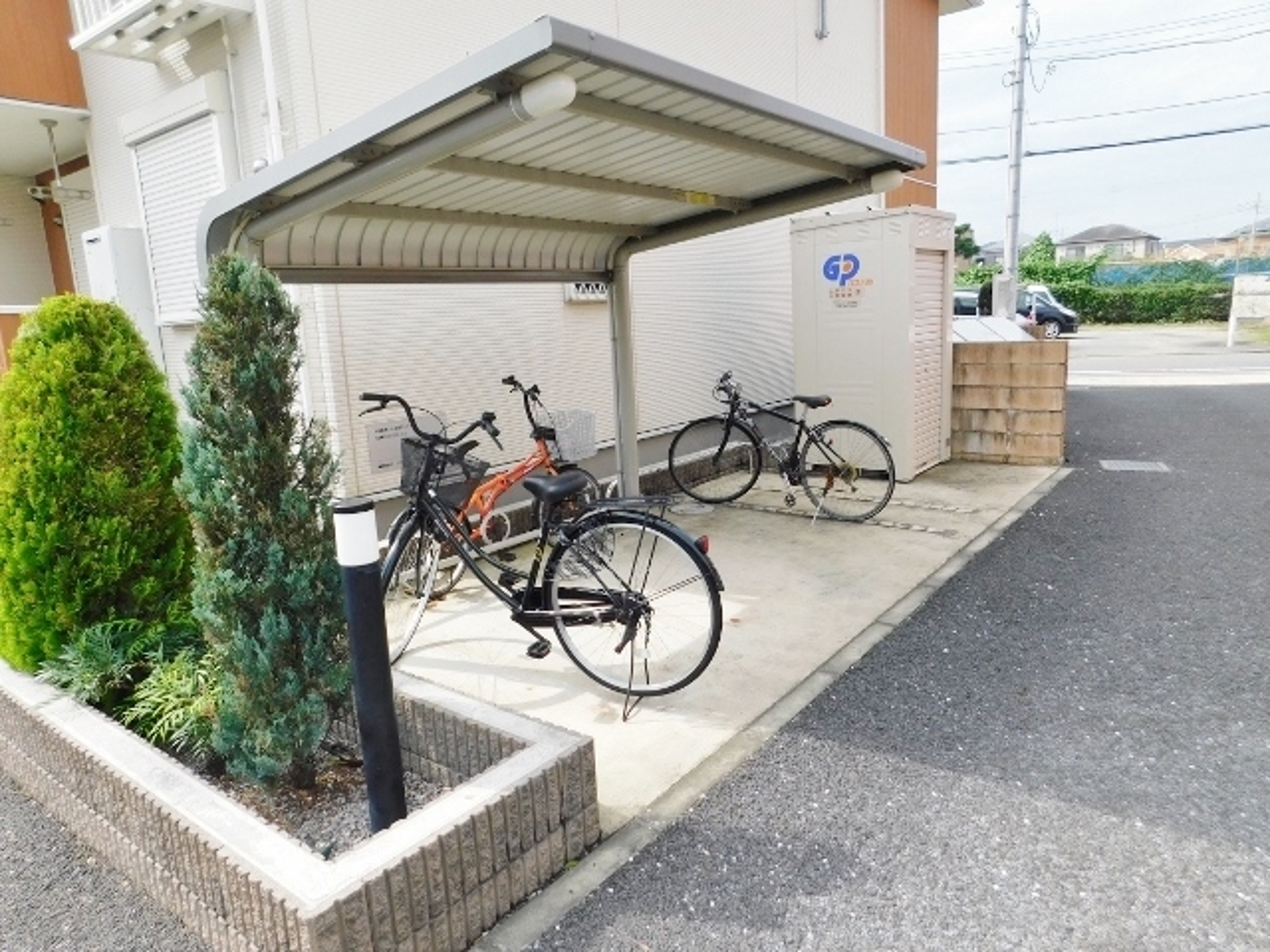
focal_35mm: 23
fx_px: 844
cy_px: 476
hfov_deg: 73.9
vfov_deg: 58.9
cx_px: 635
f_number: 3
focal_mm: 4
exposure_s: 1/1000
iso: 125
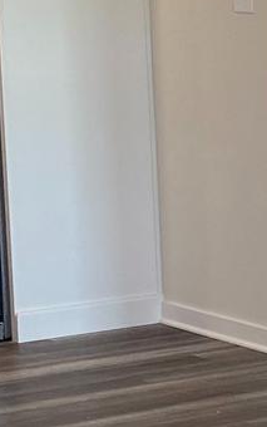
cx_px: 618
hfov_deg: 7.5
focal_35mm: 166
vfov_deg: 12.6
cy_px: 271
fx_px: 1929
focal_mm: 4.25
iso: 100
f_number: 1.8
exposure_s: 1/120
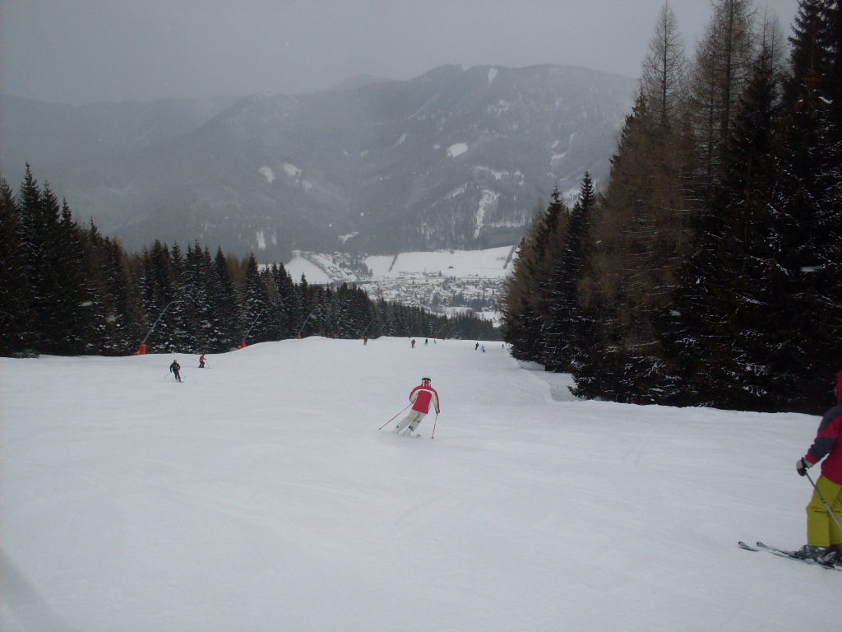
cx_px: 421
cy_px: 316
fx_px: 924
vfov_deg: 37.7
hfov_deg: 49.0
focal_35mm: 38
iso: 80
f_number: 8.4
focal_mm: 6.3
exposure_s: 1/350
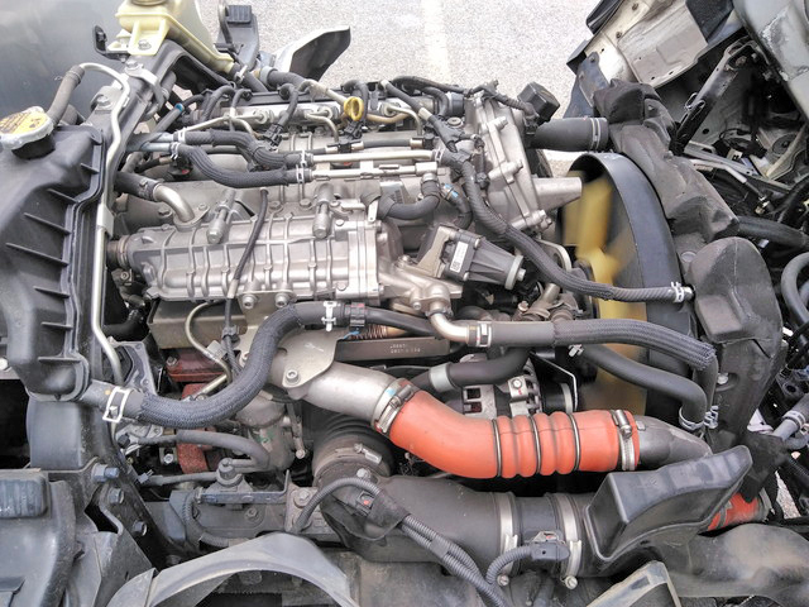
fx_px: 631
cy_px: 304
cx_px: 404
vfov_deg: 51.4
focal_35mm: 27
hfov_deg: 65.3
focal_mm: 3.46
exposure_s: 1/130
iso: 60
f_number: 2.2
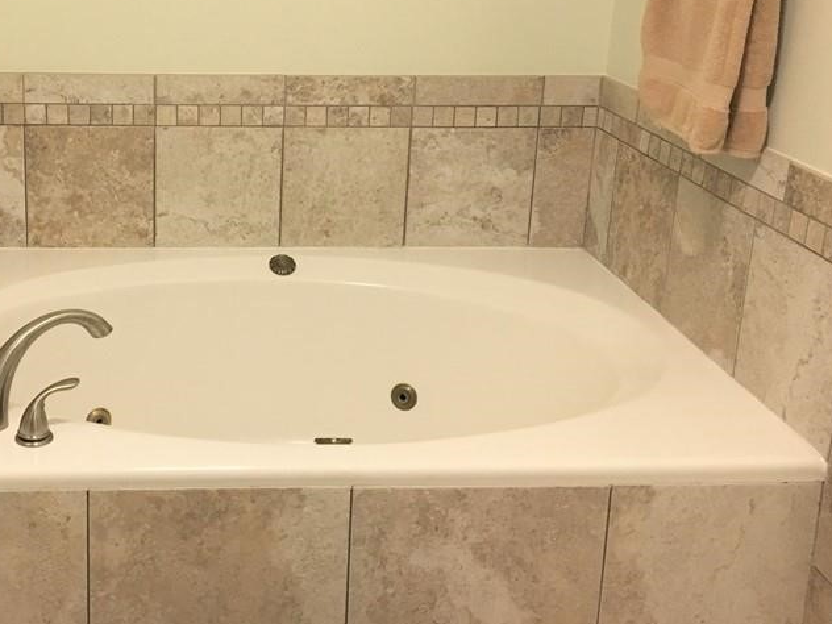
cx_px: 219
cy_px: 191
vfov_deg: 30.6
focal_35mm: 47
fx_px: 1130
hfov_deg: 39.5
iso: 200
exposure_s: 1/17
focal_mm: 4.15
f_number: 2.2
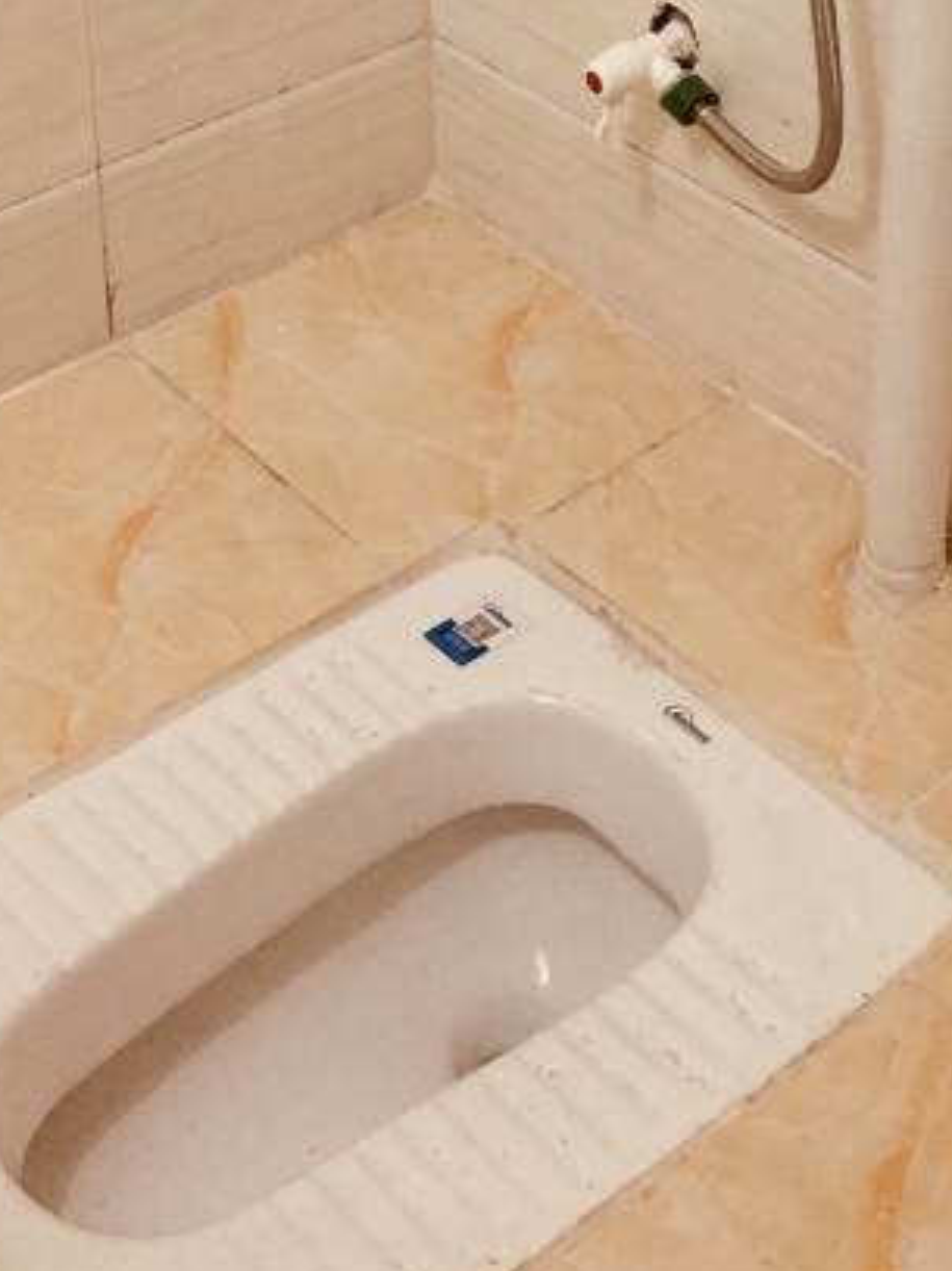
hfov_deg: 19.4
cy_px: -242
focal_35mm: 76
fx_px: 2788
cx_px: 453
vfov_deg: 23.5
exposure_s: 1/17
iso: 64
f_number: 2.2
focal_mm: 4.15
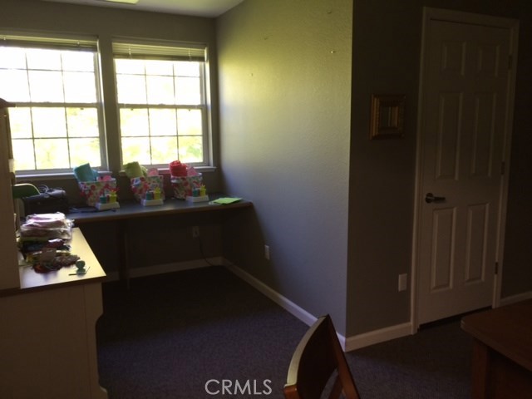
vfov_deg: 46.8
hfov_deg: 60.0
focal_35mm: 30
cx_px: 266
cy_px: 200
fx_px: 461
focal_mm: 4.12
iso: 64
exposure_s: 1/30
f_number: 2.2
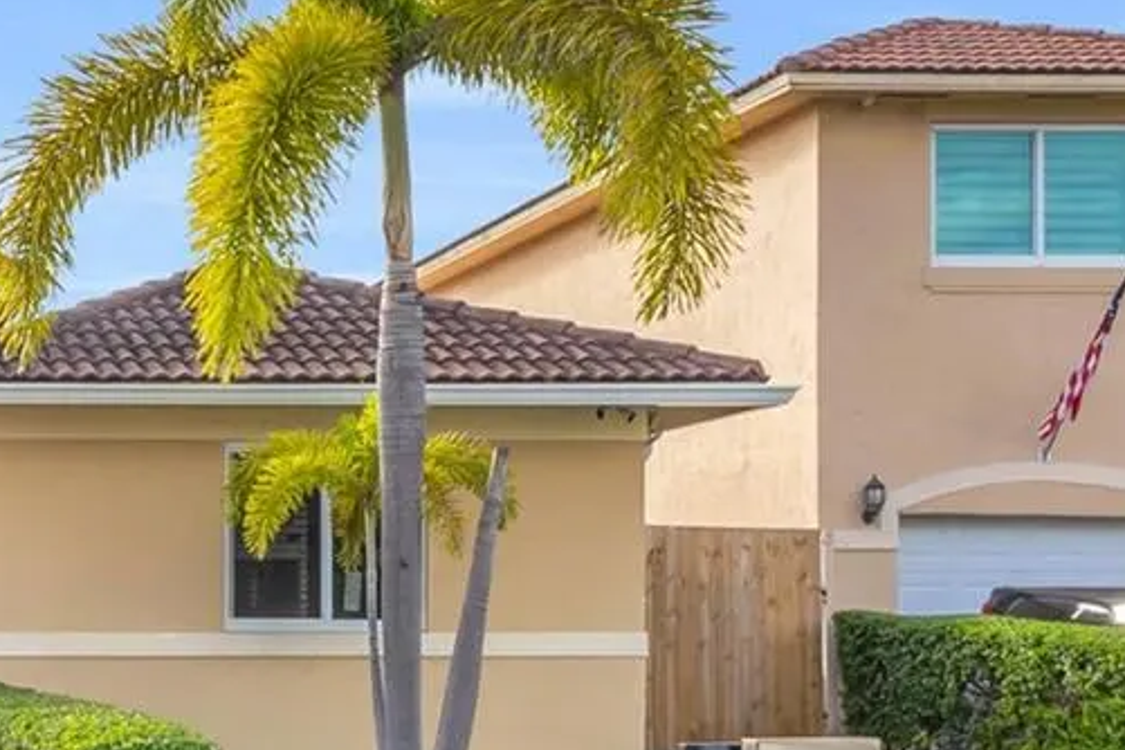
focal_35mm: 67
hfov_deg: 26.6
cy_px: 602
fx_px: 2094
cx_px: -229
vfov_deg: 20.1
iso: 100
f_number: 11
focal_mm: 14
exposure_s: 1/30
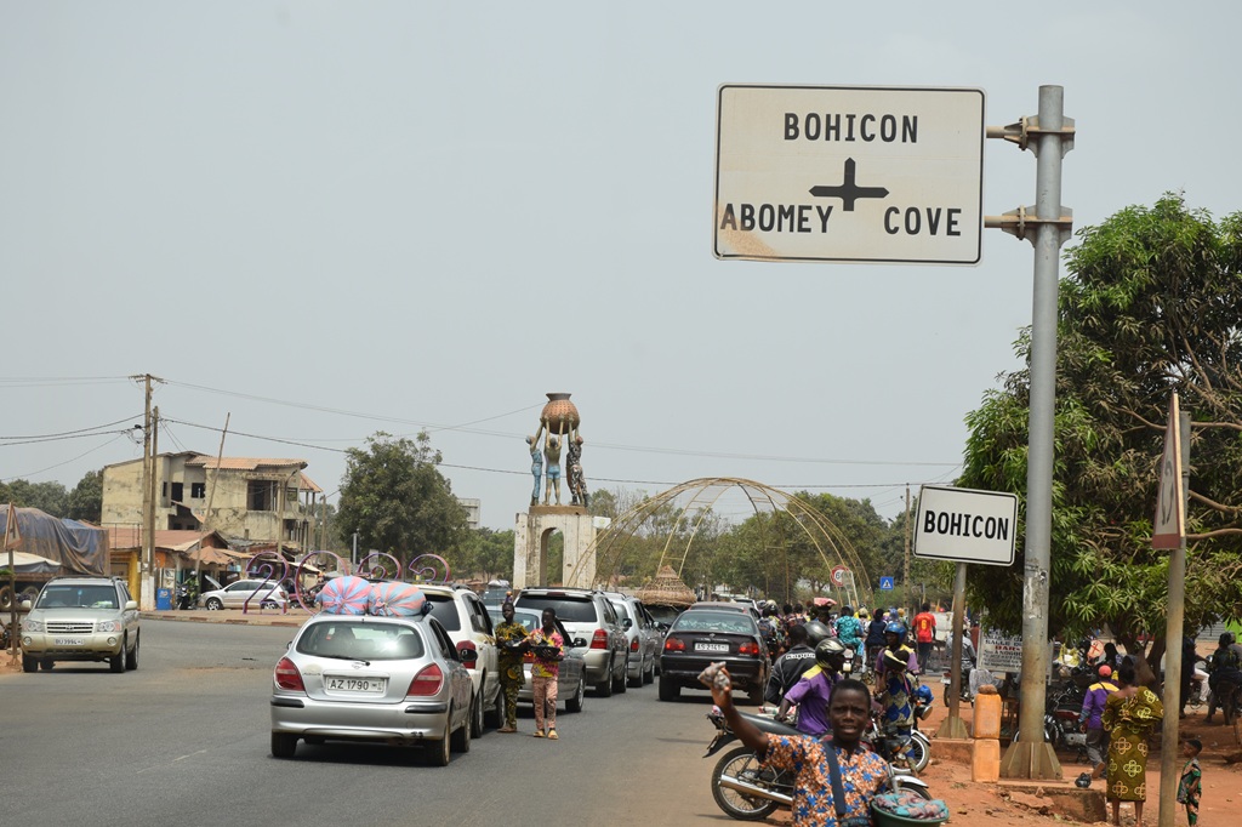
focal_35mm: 90
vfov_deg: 15.2
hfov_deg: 22.6
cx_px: 621
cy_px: 414
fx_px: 3104
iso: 200
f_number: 11
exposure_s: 1/500
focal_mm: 60
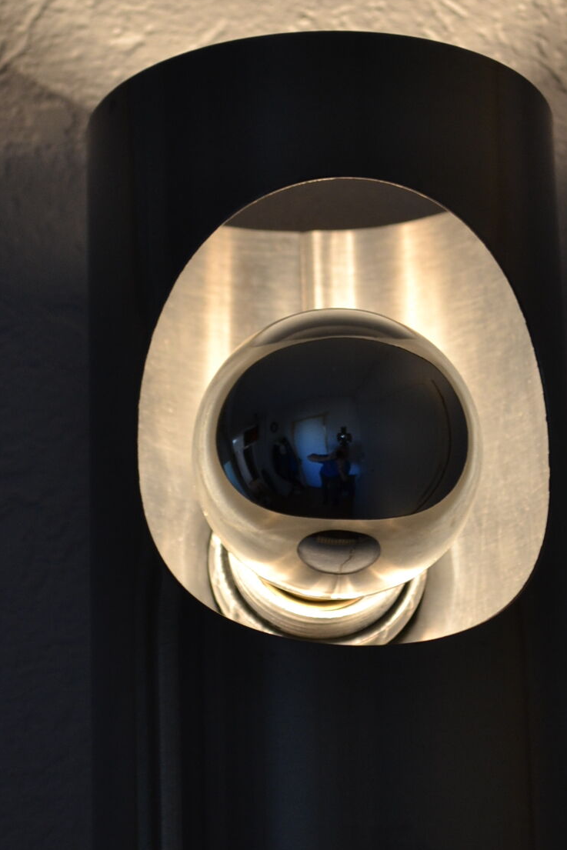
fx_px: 4063
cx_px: 331
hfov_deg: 8.0
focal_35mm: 172
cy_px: 477
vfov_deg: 11.9
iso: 400
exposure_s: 1/80
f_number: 5.6
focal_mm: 55
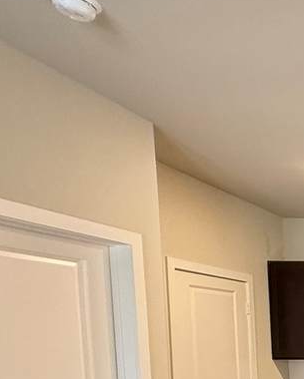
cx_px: 559
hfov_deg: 21.0
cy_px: 368
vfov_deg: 36.7
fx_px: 517
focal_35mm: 46
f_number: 2.2
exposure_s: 1/60
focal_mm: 2.22
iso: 320
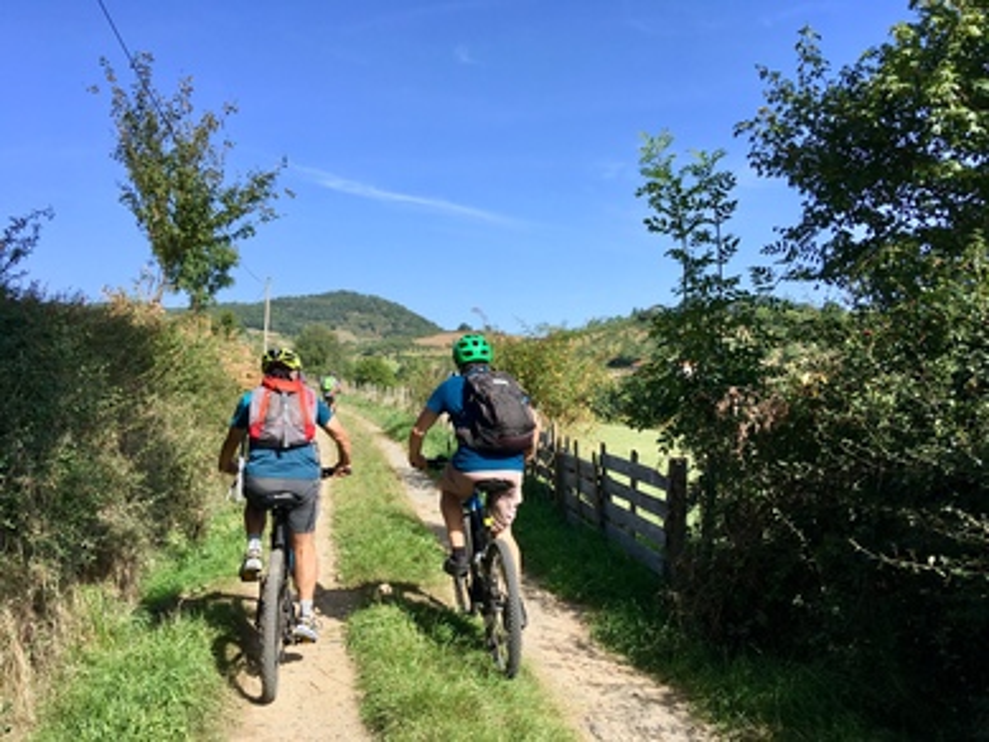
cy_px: 371
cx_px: 494
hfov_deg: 61.6
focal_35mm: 29
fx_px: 829
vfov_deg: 48.3
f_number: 2.2
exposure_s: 1/1099
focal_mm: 4.15
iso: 25
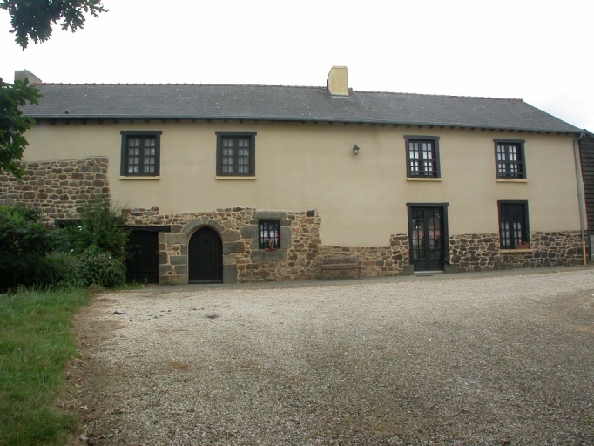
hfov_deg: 49.0
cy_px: 223
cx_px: 297
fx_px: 652
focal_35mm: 38
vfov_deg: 37.7
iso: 100
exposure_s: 1/182
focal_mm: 7.85
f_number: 6
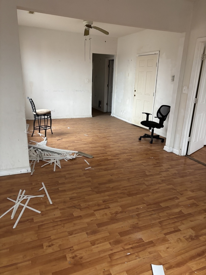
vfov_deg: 67.3
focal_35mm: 26
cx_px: 103
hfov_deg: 53.1
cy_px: 138
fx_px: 206
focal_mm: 5.96
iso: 320
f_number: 1.6
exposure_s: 1/60
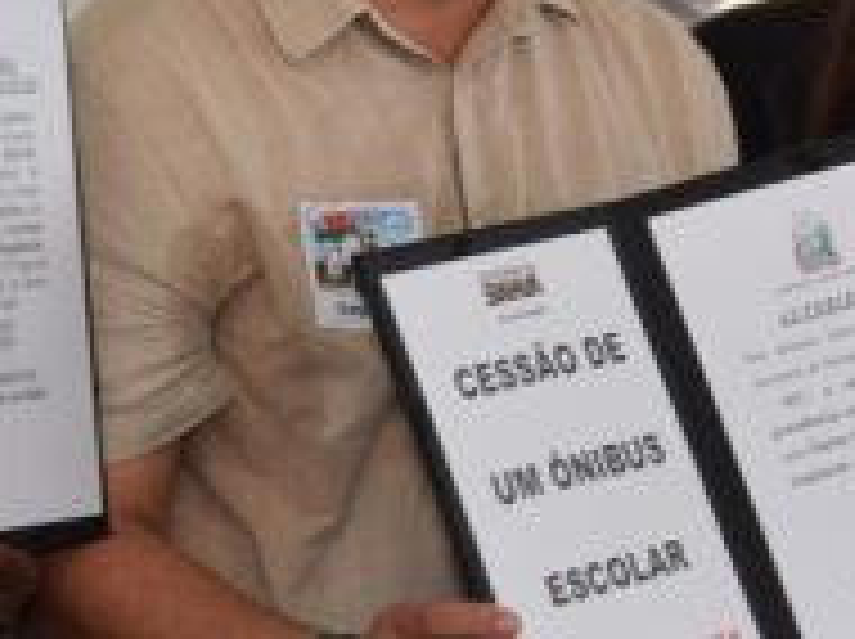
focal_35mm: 293
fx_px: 7228
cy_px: 241
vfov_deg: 5.1
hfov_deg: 6.8
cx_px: 518
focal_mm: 52
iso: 200
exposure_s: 1/125
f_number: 5.6
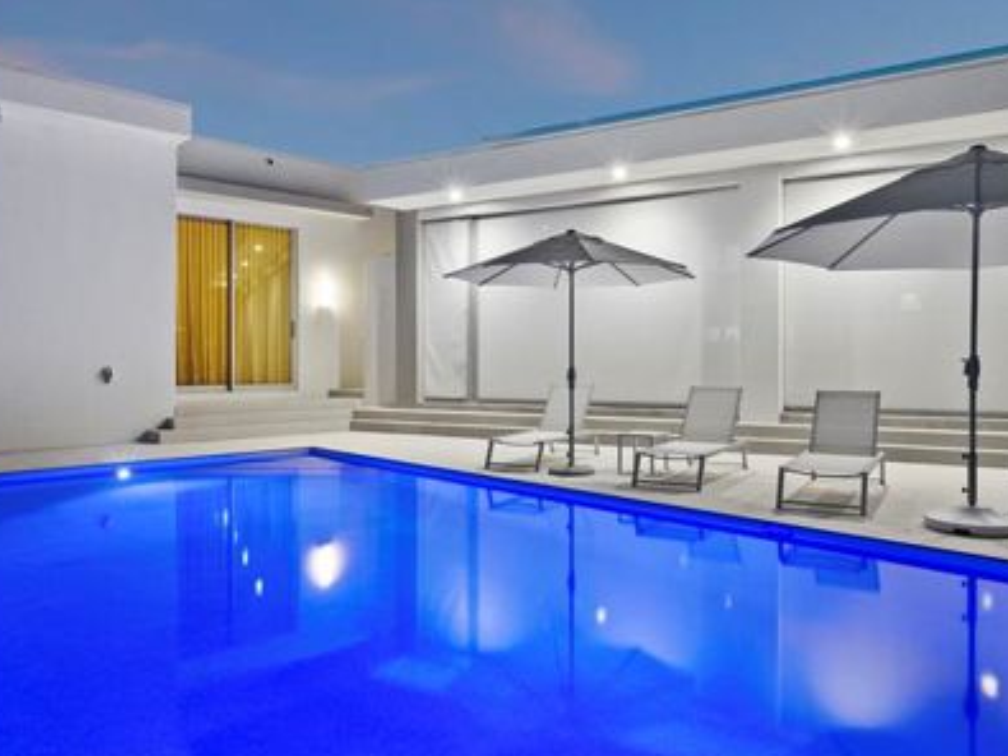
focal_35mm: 25
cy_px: 346
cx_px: 535
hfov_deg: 69.3
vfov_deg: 54.8
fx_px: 728
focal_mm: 7
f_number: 10
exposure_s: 2.5
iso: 400
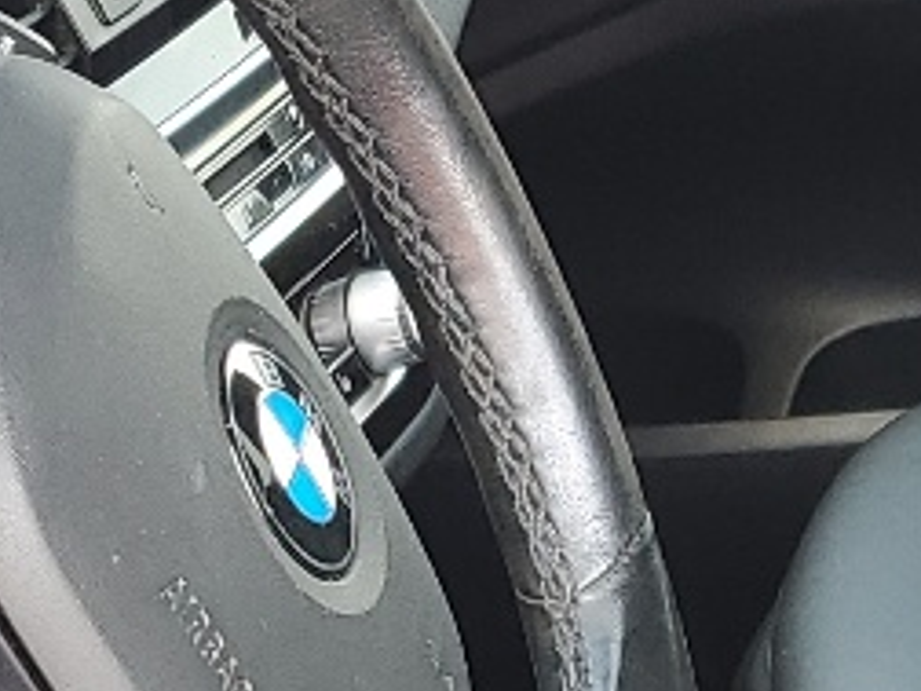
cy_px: 1583
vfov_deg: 8.3
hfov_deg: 11.8
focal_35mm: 165
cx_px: 961
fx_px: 4390
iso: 50
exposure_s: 1/130
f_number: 1.5
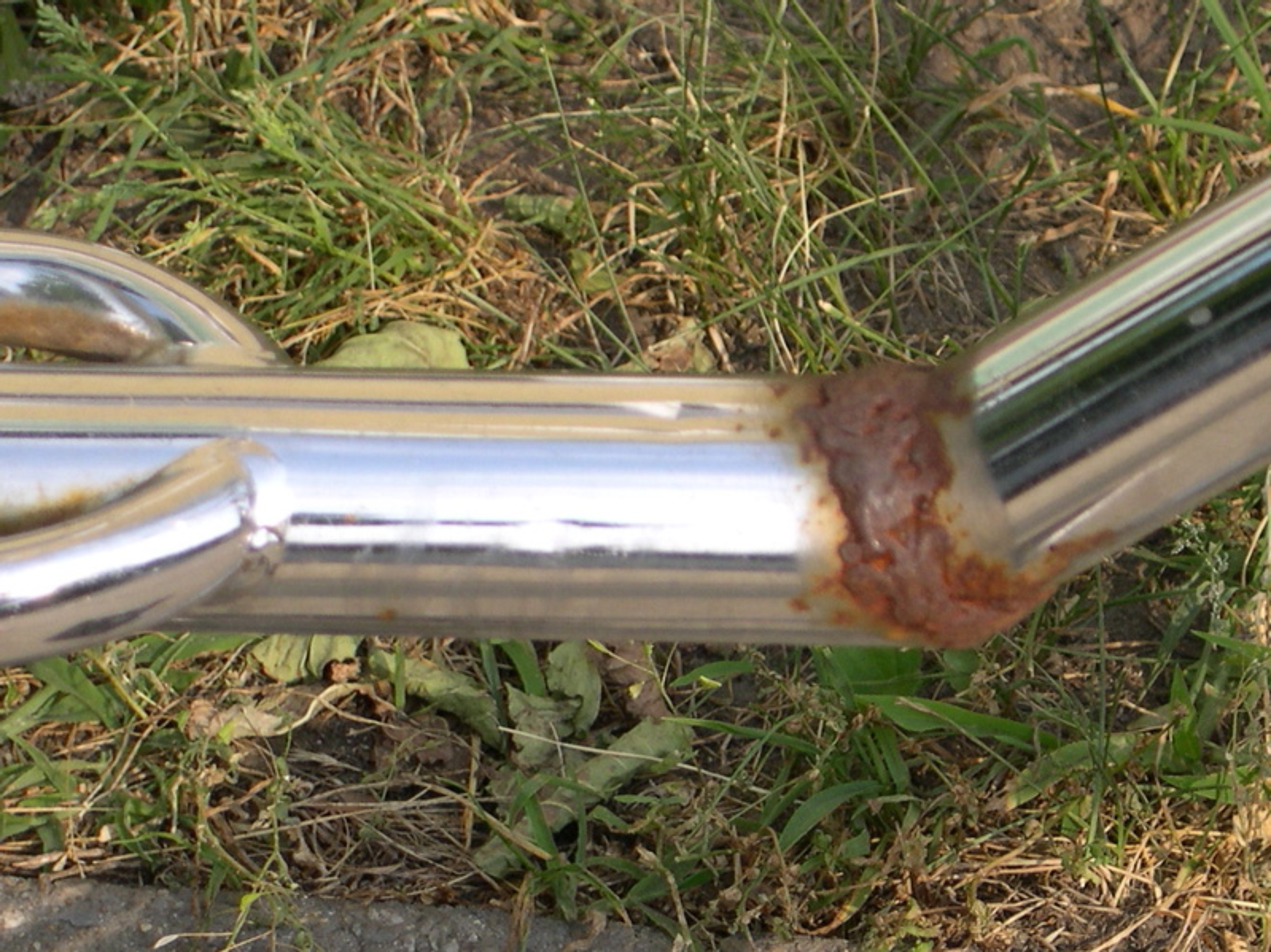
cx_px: 636
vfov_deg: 14.5
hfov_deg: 19.3
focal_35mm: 102
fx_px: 3745
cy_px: 476
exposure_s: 1/313
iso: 100
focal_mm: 21.6
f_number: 4.8
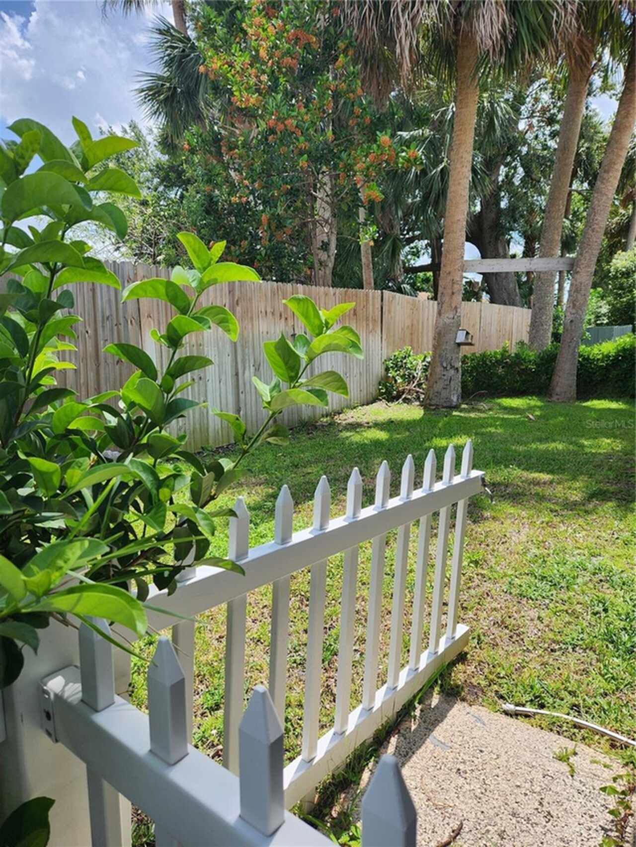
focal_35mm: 23
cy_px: 424
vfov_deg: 73.9
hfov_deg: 58.9
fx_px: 563
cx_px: 318
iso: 20
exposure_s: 1/1099
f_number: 1.8
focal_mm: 5.4
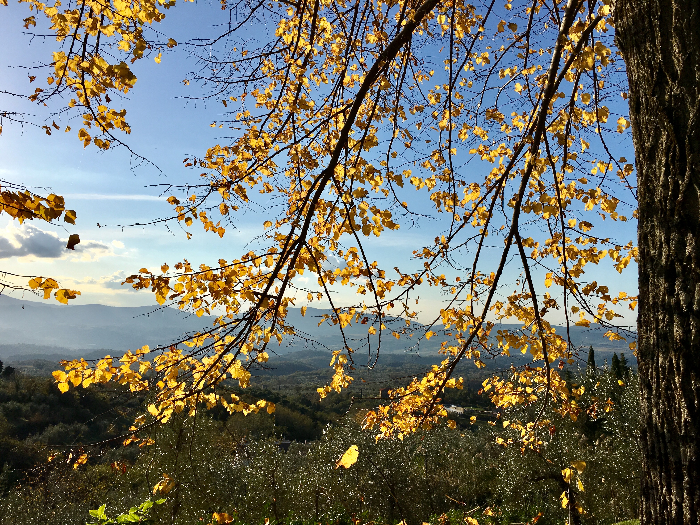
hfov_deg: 61.7
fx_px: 586
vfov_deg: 48.2
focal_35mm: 29
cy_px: 262
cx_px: 350
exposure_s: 1/3077
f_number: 2.2
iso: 25
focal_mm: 4.15
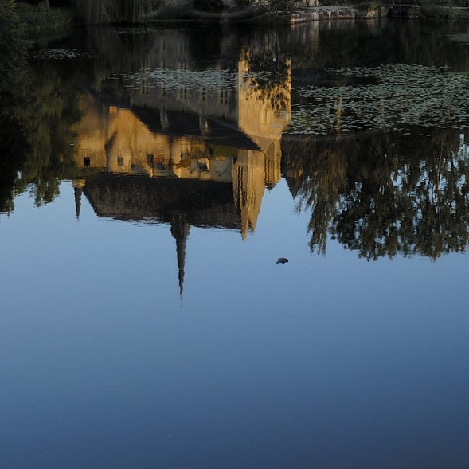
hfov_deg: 20.8
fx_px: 1272
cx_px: 307
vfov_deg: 19.8
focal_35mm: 83
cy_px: -77
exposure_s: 1/125
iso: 100
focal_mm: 24
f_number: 4.5
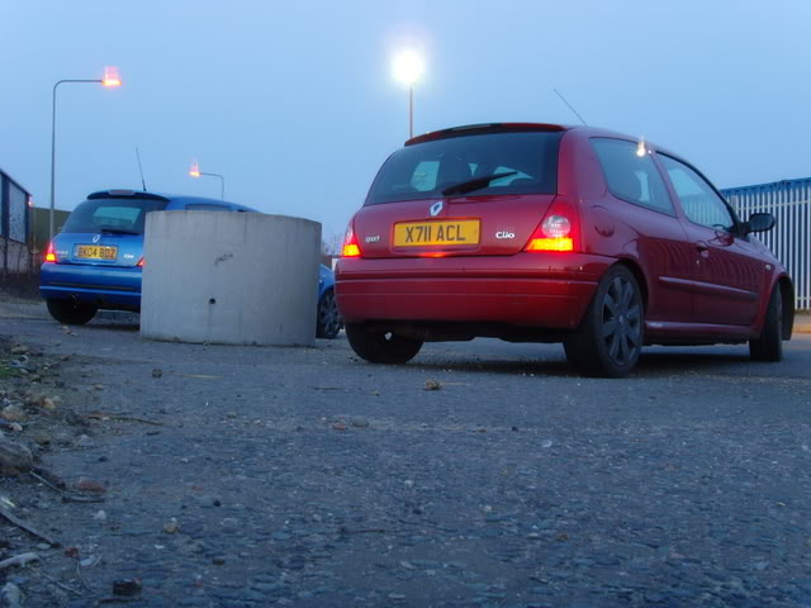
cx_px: 406
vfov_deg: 32.2
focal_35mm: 45
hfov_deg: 42.1
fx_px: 1054
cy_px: 304
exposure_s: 1.5
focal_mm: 7.7
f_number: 6.5
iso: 80
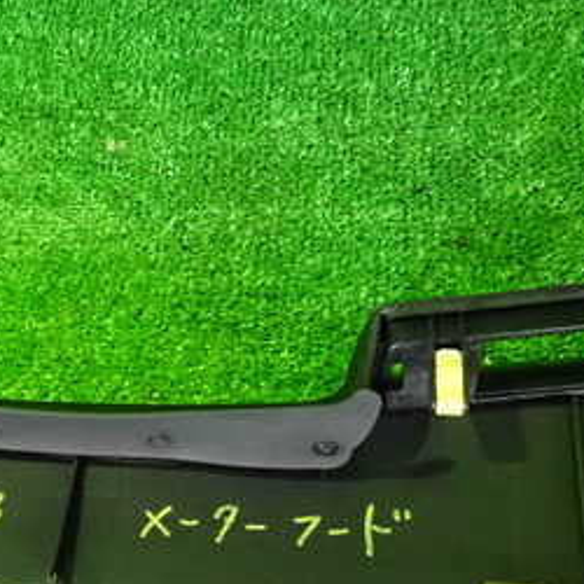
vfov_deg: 31.8
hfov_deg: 31.1
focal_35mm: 53
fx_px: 1012
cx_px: 86
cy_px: 406
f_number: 2
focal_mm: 4.5
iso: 1600
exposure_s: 1/50
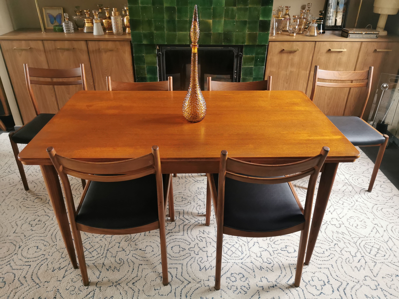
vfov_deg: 51.4
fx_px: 311
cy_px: 150
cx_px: 200
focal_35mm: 27
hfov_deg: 65.3
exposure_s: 1/120
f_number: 1.6
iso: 160
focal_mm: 5.56
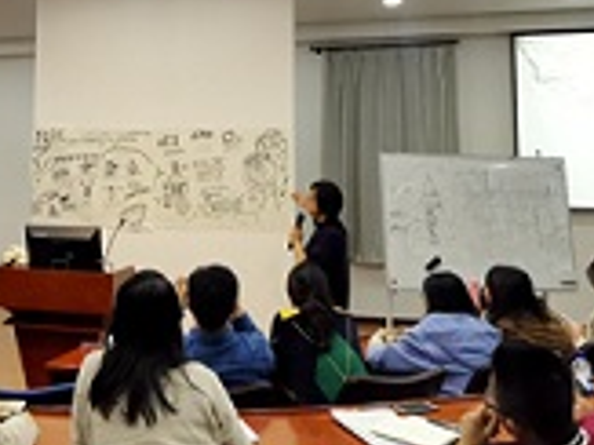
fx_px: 806
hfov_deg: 39.6
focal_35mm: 47
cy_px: 93
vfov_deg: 30.2
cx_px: 168
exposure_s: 1/40
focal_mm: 2.26
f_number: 2.2
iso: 160
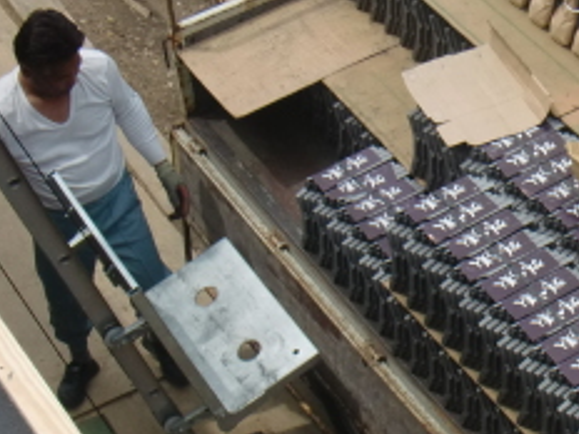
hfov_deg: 18.1
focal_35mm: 105
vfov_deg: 14.1
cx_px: 621
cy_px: 277
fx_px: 1756
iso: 64
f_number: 3.9
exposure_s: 1/640
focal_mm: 6.66
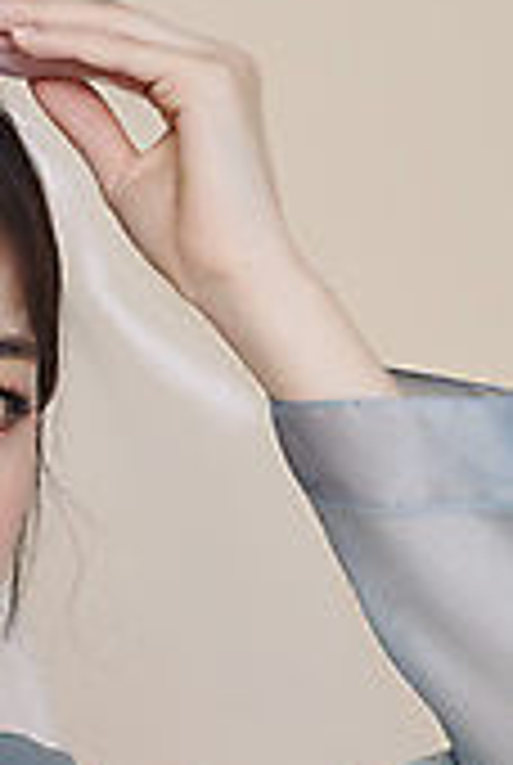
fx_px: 5258
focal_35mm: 247
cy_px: 652
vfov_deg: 8.3
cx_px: -83
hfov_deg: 5.6
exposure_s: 1/125
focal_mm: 105
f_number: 11
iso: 64
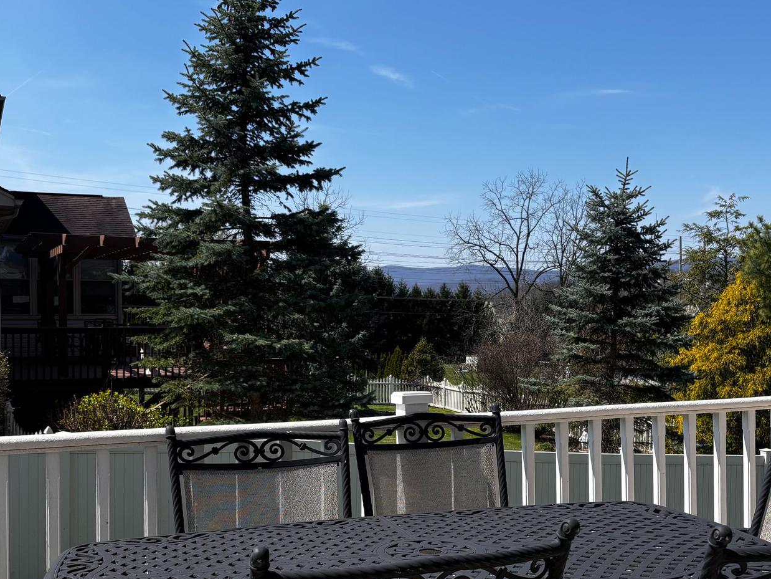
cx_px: 417
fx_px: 958
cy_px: 458
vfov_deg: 32.7
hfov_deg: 43.8
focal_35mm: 43
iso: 50
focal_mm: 5.96
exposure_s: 1/2778
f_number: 1.6
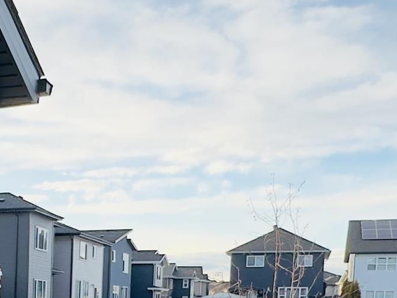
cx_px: -52
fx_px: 745
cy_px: 369
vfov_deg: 20.9
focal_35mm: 65
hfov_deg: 27.1
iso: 40
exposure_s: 1/332
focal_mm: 2.22
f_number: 2.2
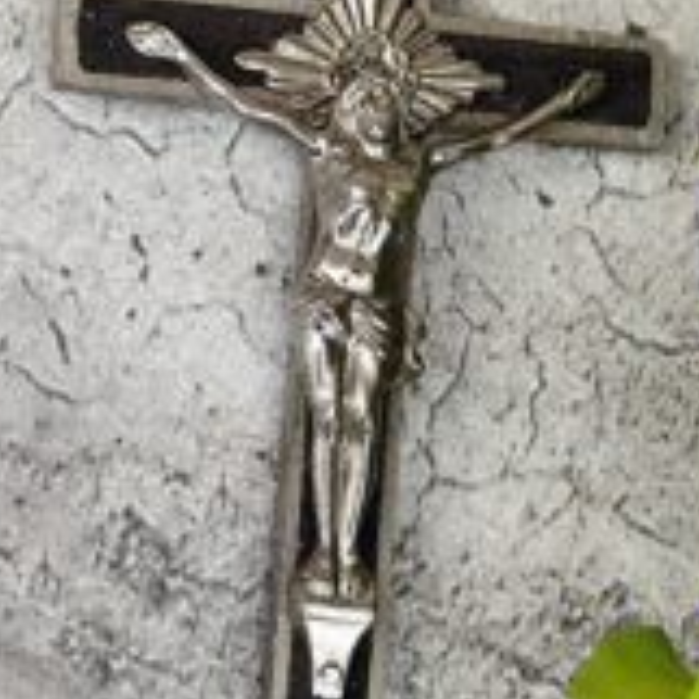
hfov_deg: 8.6
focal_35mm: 204
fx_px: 4661
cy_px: 334
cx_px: 443
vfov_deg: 8.6
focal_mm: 6.19
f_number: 1.65
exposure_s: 1/185
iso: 50
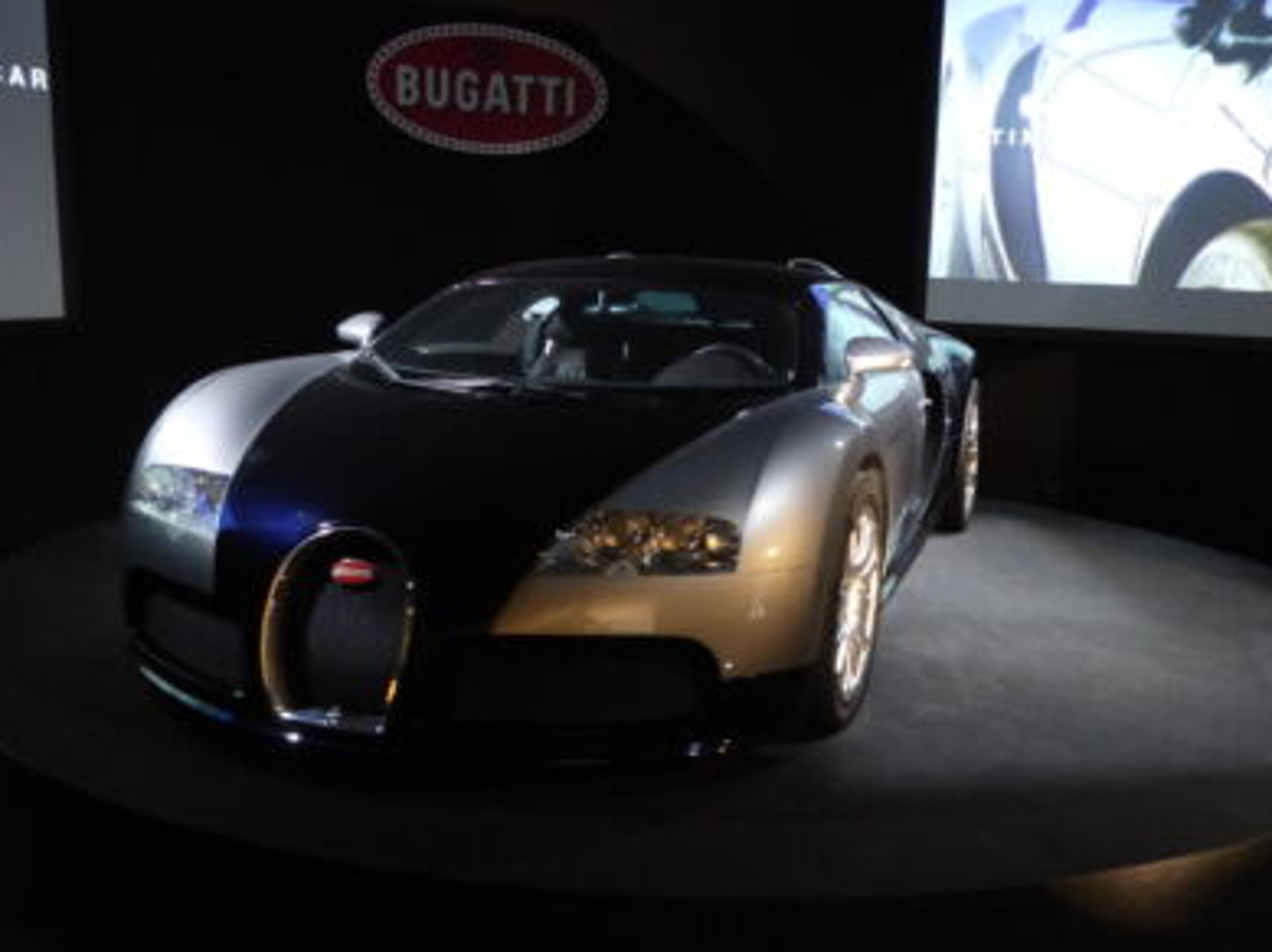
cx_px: 638
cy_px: 487
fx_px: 1285
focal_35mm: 35
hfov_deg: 52.7
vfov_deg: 40.6
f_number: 2.8
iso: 800
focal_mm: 5.9
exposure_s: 1/15
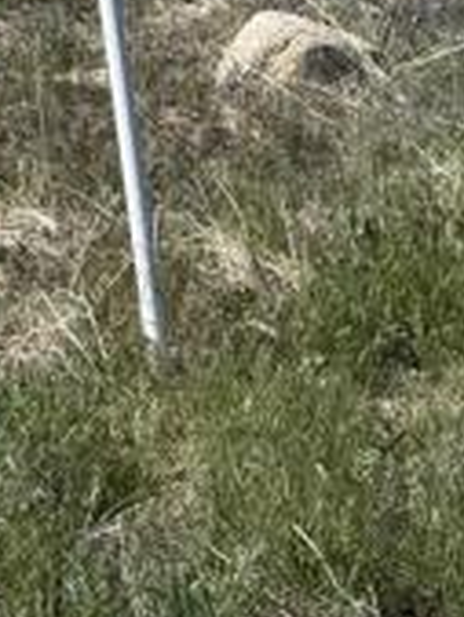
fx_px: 3249
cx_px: 592
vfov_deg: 10.4
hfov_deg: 8.1
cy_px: -350
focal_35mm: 182
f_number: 1.78
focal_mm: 6.76
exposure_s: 1/3817
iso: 64
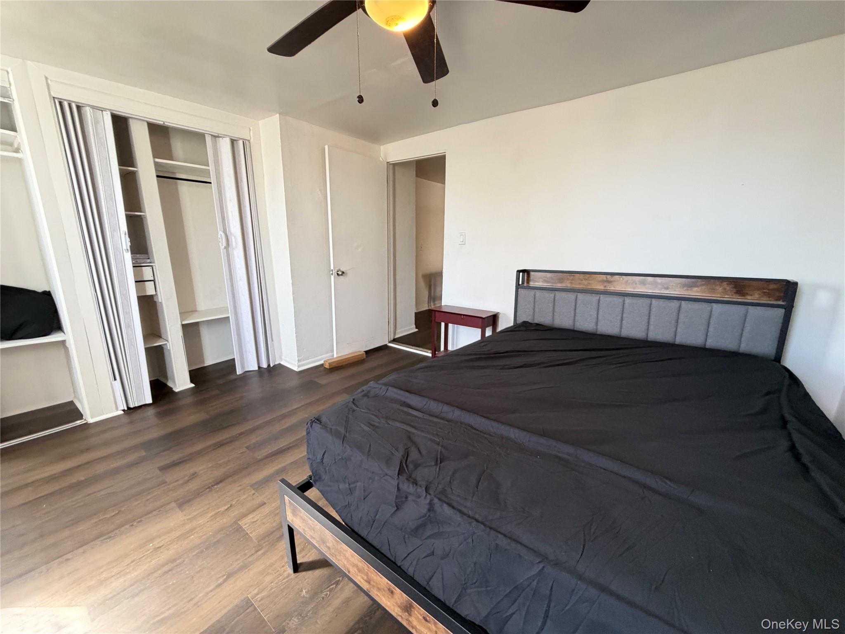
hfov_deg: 102.1
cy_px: 317
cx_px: 422
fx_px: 342
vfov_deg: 85.7
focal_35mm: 14
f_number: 2.2
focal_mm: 2.22
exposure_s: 1/85
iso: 320
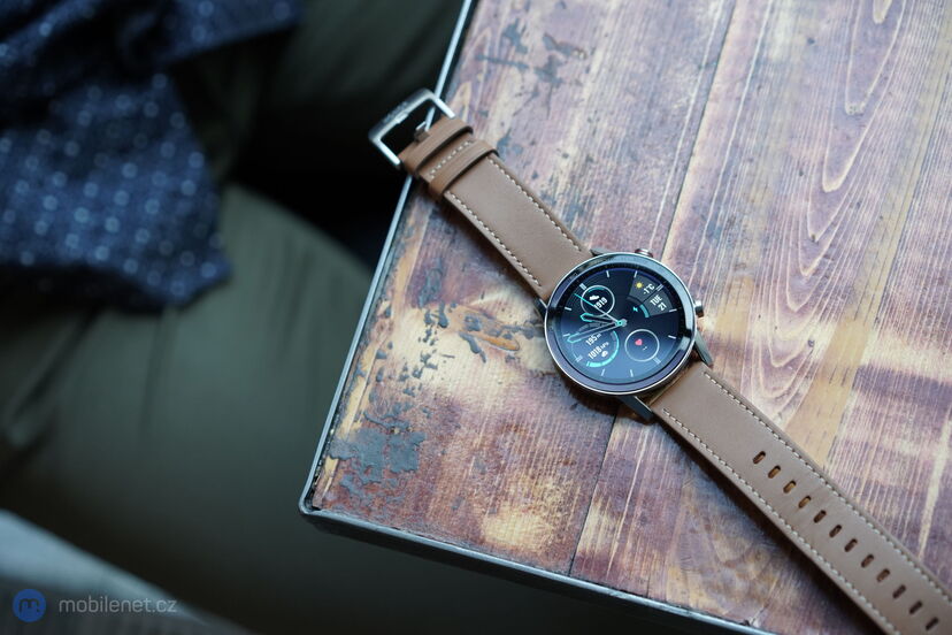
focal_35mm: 55
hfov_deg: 36.2
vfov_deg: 24.6
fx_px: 1454
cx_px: 476
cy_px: 318
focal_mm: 55
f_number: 4
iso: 800
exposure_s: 1/160
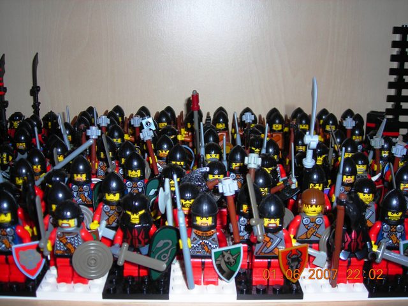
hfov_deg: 45.8
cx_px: 204
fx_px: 483
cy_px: 153
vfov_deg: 35.1
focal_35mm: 41
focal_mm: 6.8
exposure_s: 1/60.1
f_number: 3.3
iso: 50
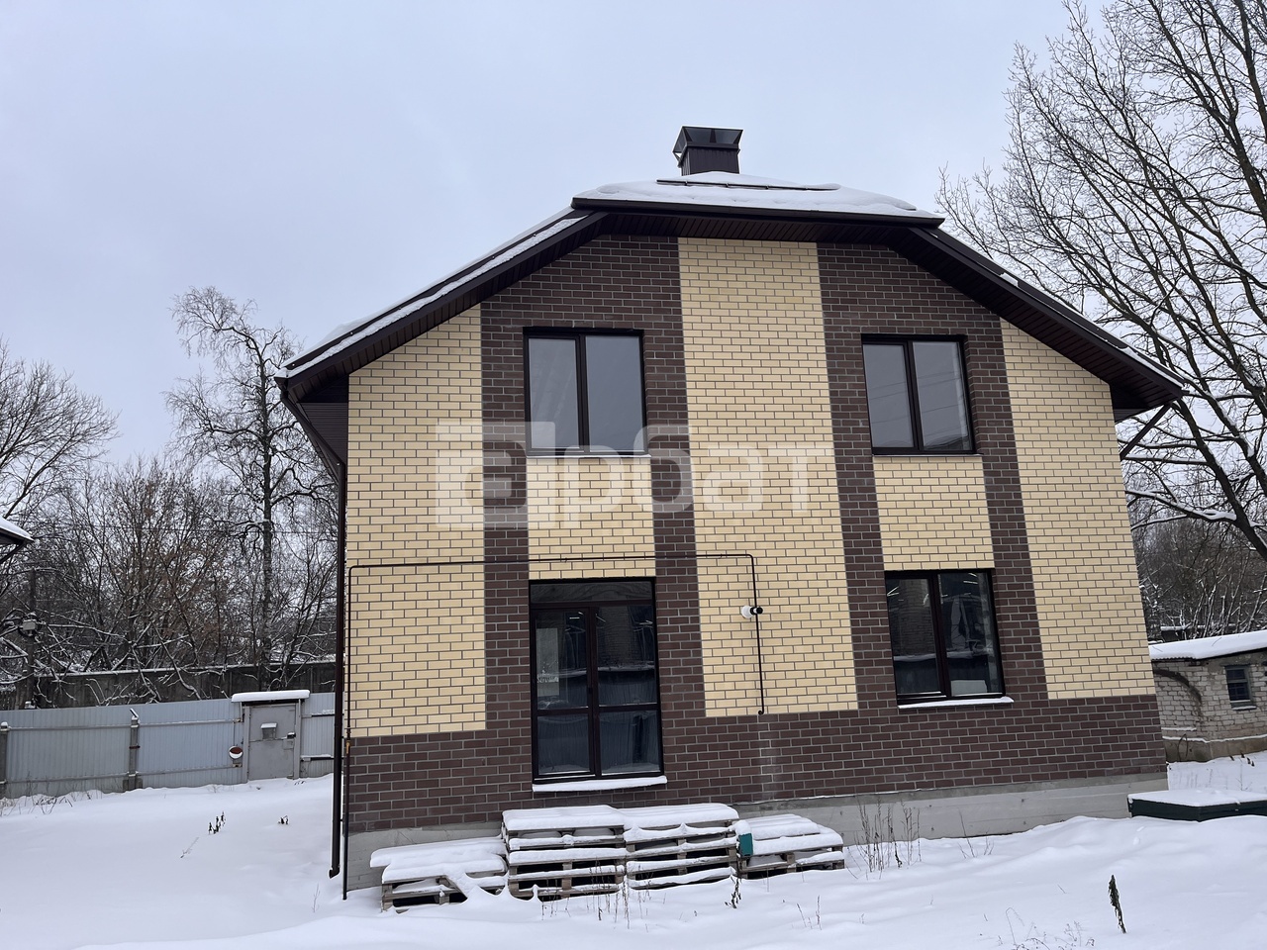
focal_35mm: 26
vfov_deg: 53.1
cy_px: 475
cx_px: 634
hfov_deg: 67.3
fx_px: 952
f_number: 1.6
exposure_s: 1/463
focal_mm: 5.1
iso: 50
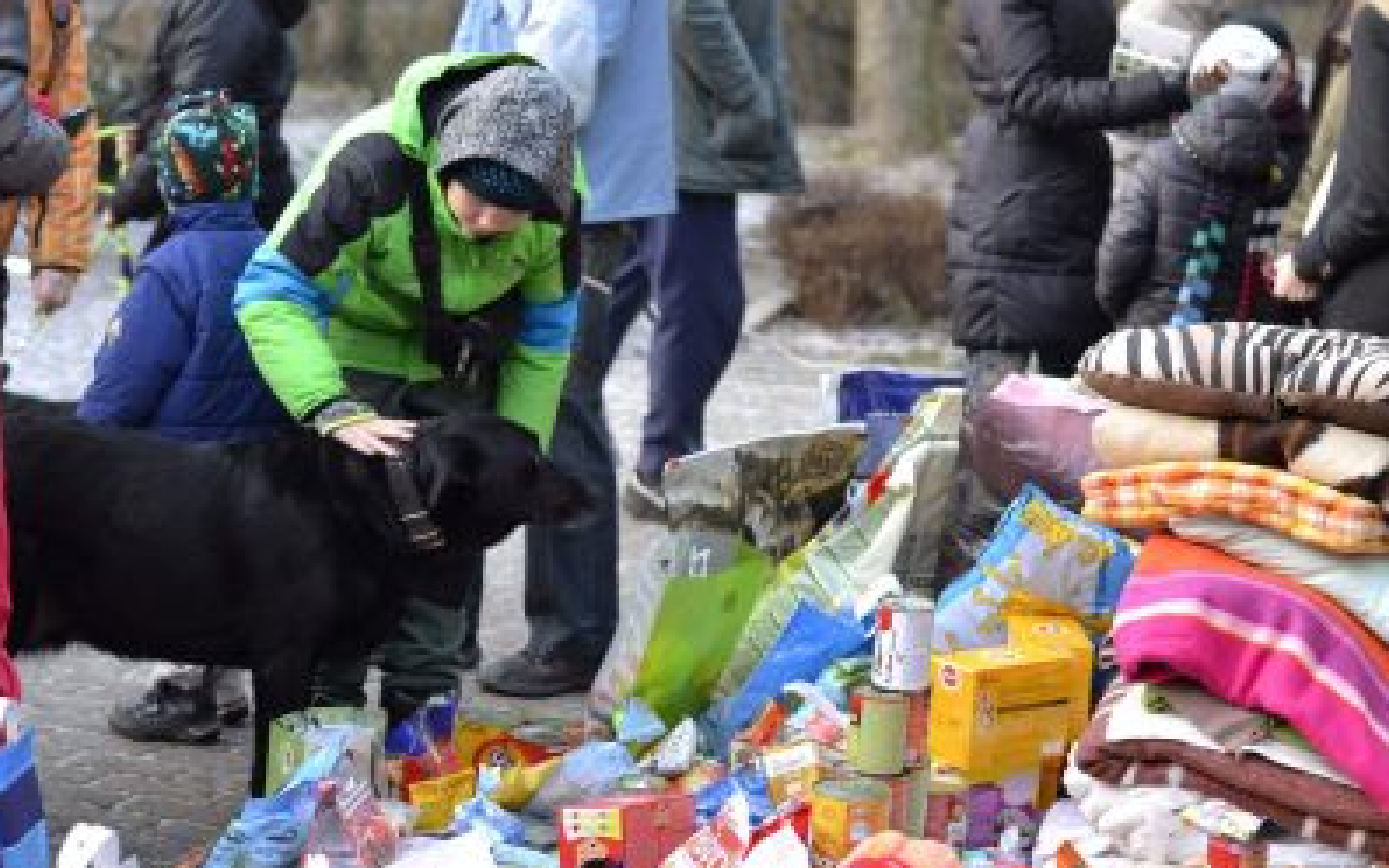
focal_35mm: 77
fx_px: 2914
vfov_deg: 16.9
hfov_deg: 26.8
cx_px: 693
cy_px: 436
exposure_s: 1/60
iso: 400
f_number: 3.2
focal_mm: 50
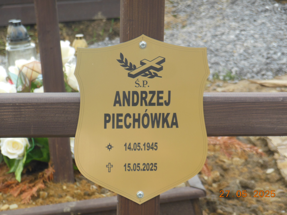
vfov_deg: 8.9
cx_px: 144
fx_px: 1385
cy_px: 108
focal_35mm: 167
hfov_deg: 11.8
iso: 125
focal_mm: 29.8
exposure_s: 1/100
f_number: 5.4
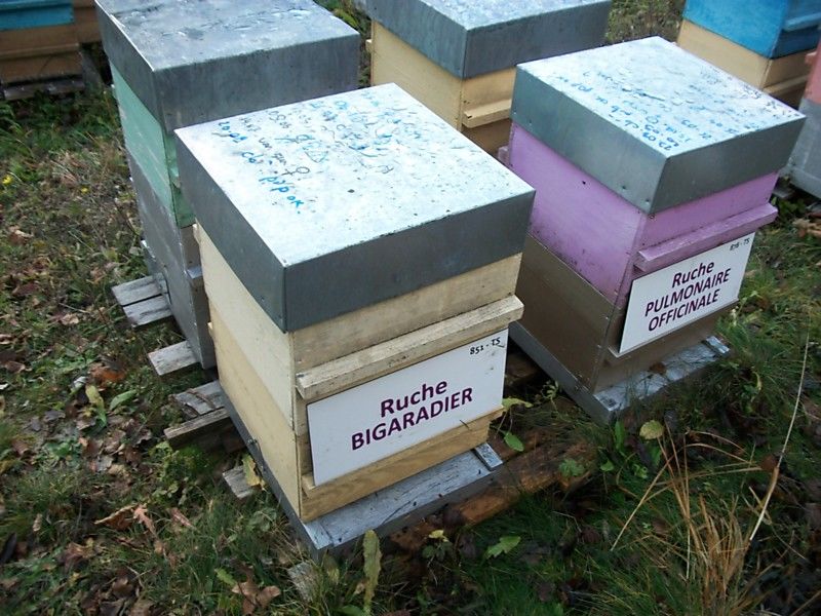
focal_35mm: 32
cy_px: 308
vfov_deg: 44.2
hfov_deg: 56.8
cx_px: 410
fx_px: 759
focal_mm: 5.7
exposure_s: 1/100
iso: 80
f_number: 2.9
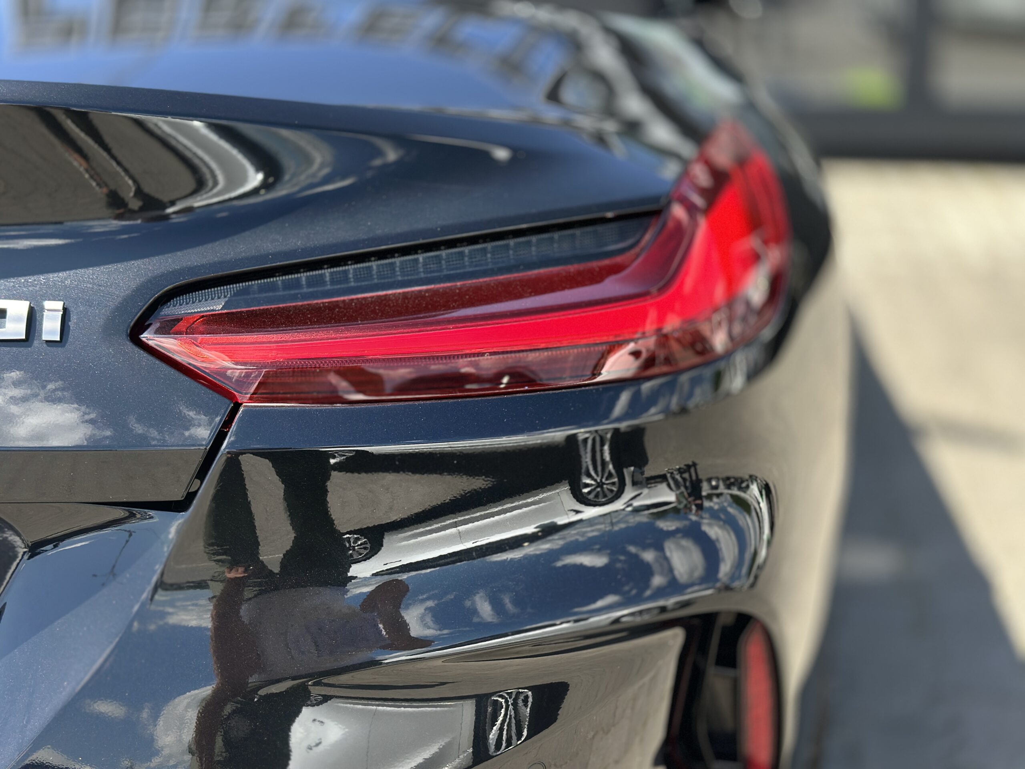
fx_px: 1421
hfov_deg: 39.7
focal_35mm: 48
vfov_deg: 30.3
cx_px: 512
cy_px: 384
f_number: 1.78
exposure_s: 1/1357
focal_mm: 6.86
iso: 80
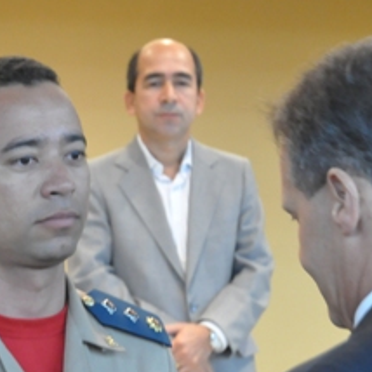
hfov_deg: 11.5
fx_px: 1848
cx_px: 75
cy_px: 347
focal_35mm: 152
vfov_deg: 11.4
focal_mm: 40
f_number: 4.8
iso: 2000
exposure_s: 1/10
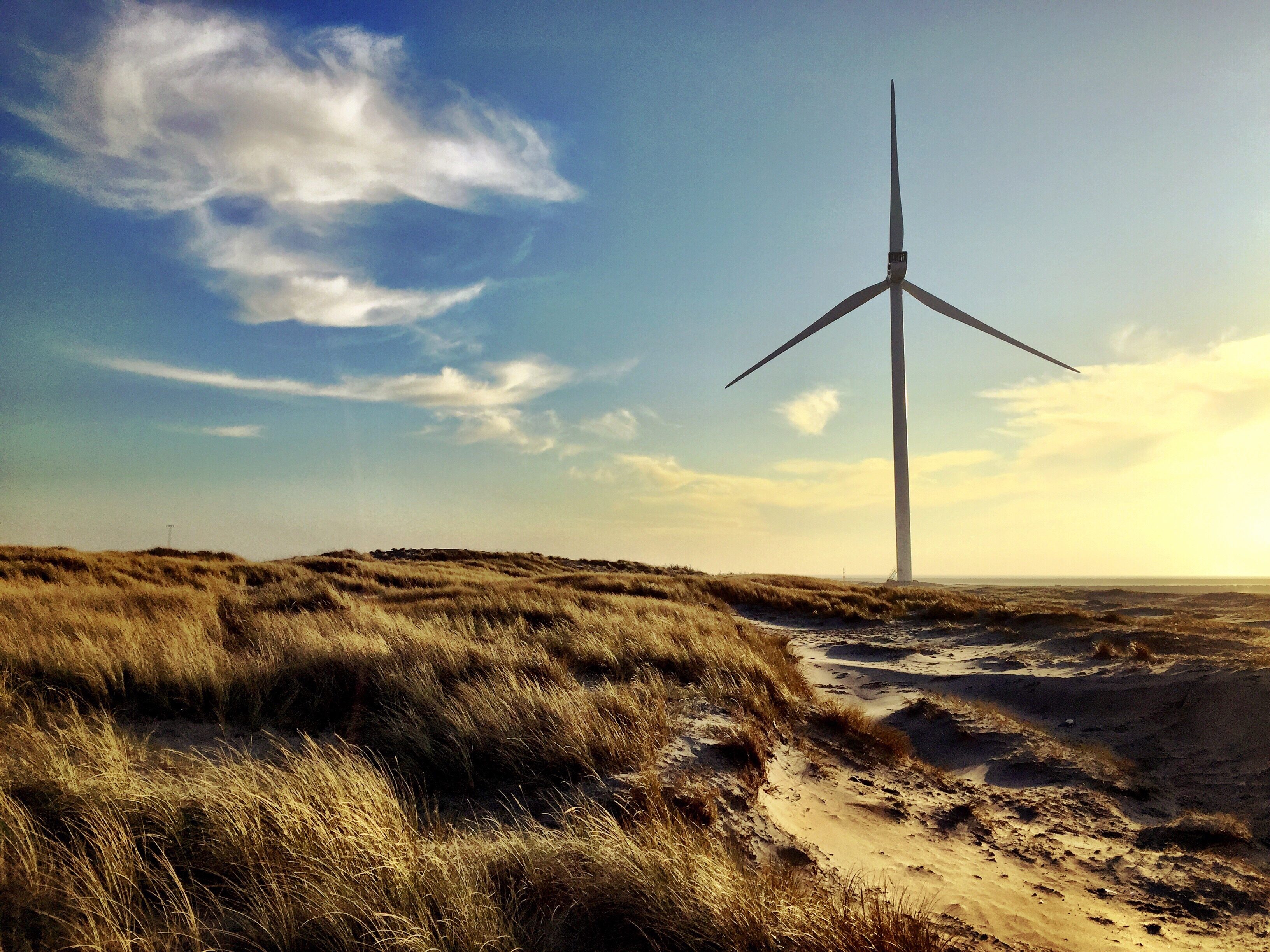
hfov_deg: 61.7
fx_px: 1064
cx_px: 635
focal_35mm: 29
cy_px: 476
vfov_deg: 48.2
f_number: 2.2
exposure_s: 1/3049
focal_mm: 4.15
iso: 32
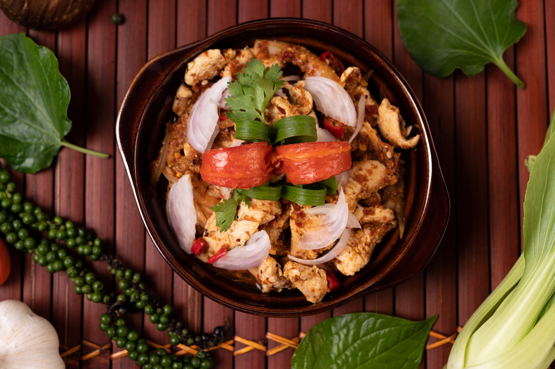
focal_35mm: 60
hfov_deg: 33.4
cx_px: 278
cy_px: 184
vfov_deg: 22.6
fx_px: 924
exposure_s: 1/100
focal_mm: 60
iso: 100
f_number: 5.6
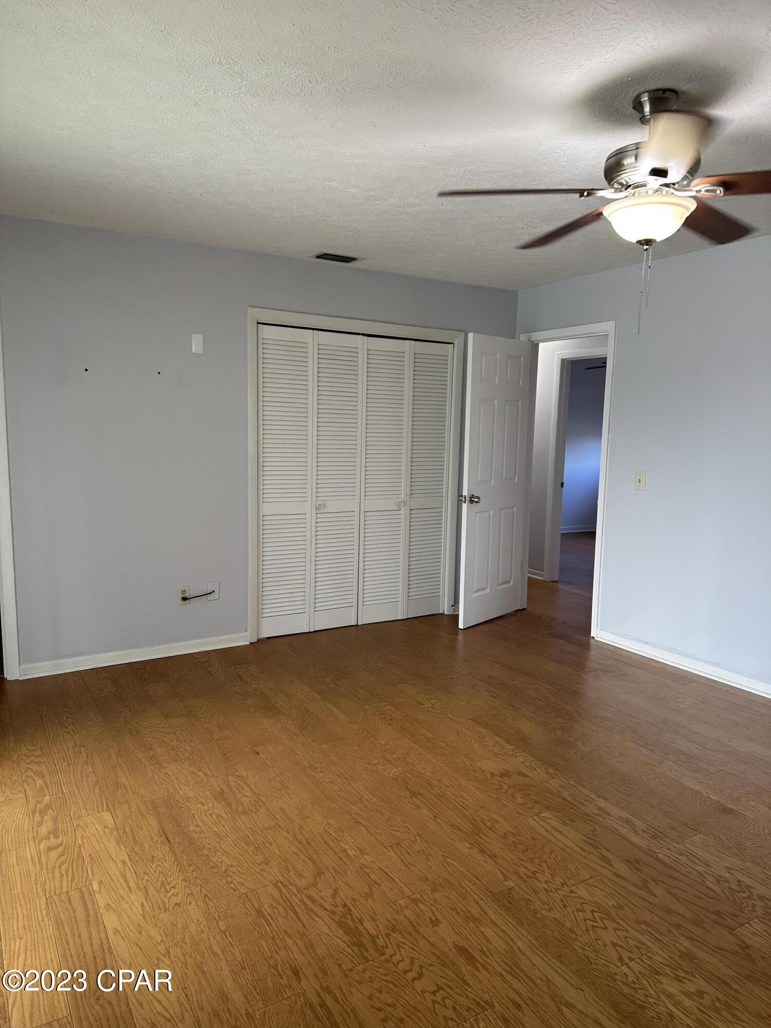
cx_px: 386
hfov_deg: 56.8
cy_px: 514
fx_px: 713
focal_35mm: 24
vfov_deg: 71.6
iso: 125
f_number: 1.78
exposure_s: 1/60
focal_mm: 6.86
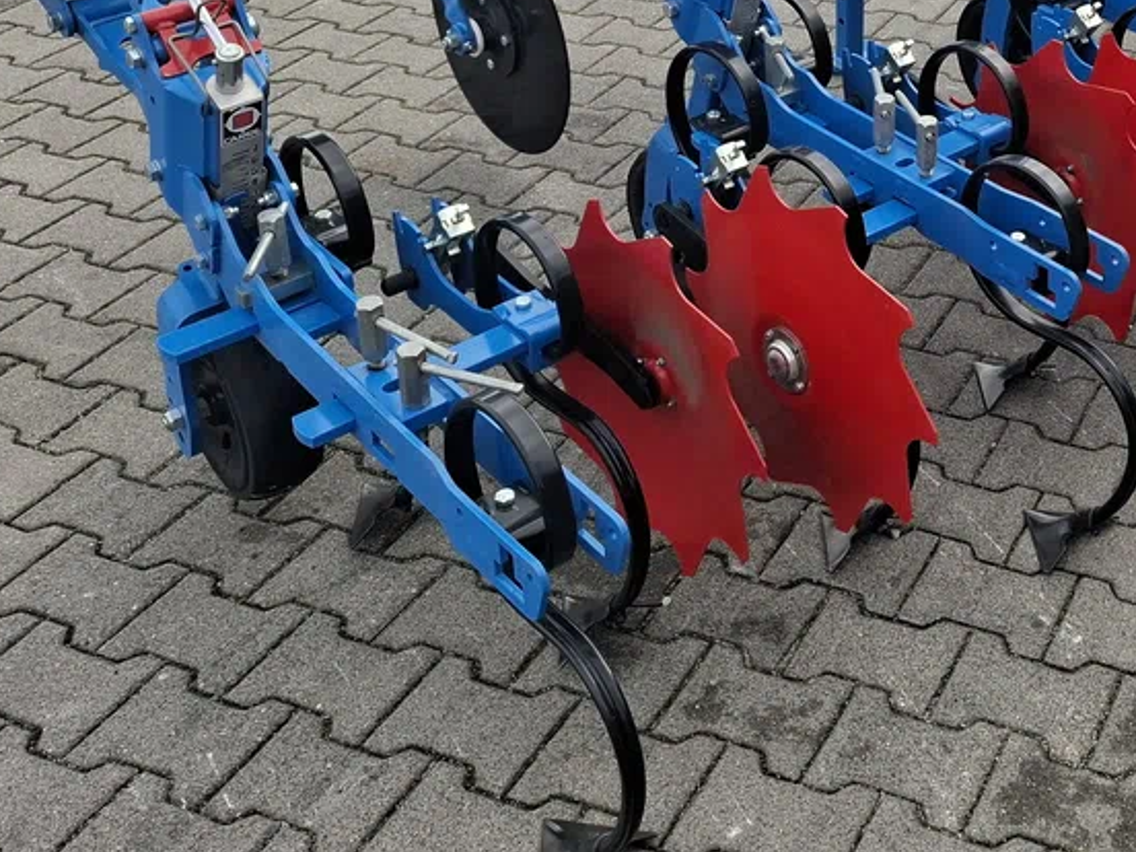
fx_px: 1641
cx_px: 990
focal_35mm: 50
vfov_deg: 27.3
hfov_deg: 36.2
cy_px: -12
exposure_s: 1/740
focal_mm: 5.54
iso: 50
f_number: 1.8
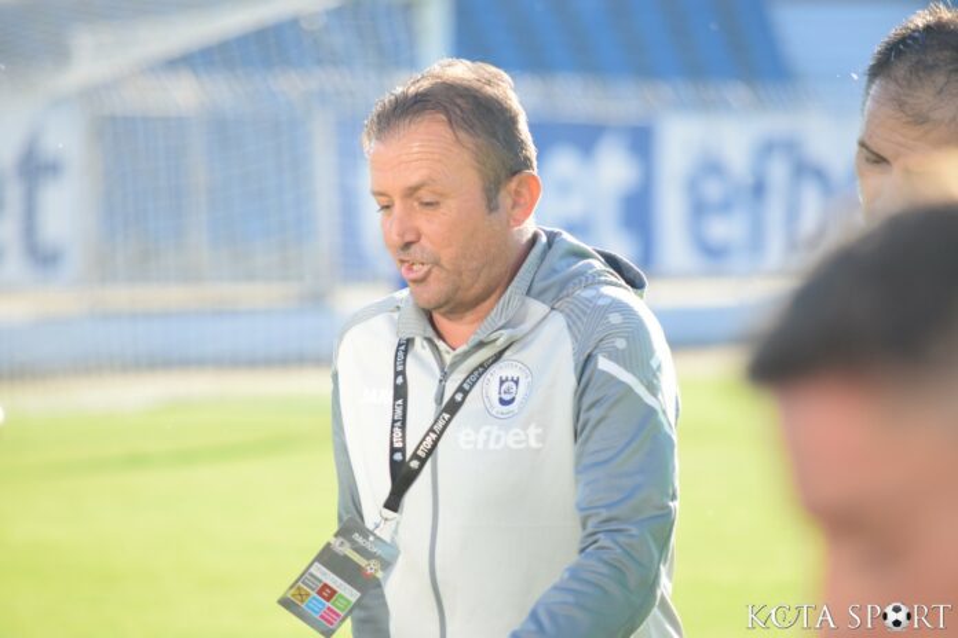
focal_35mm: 330
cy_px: 319
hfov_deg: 6.2
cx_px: 479
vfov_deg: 4.2
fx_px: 8781
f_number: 5.6
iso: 800
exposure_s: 1/800
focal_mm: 220
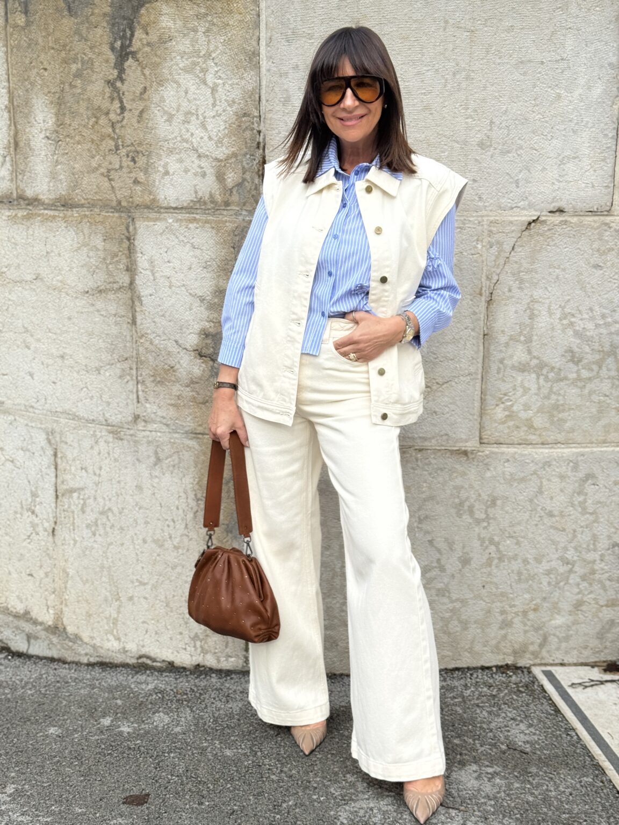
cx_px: 310
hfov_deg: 30.3
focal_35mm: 48
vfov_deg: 39.7
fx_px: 1144
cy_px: 412
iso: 80
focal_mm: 6.76
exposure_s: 1/2415
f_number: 1.78
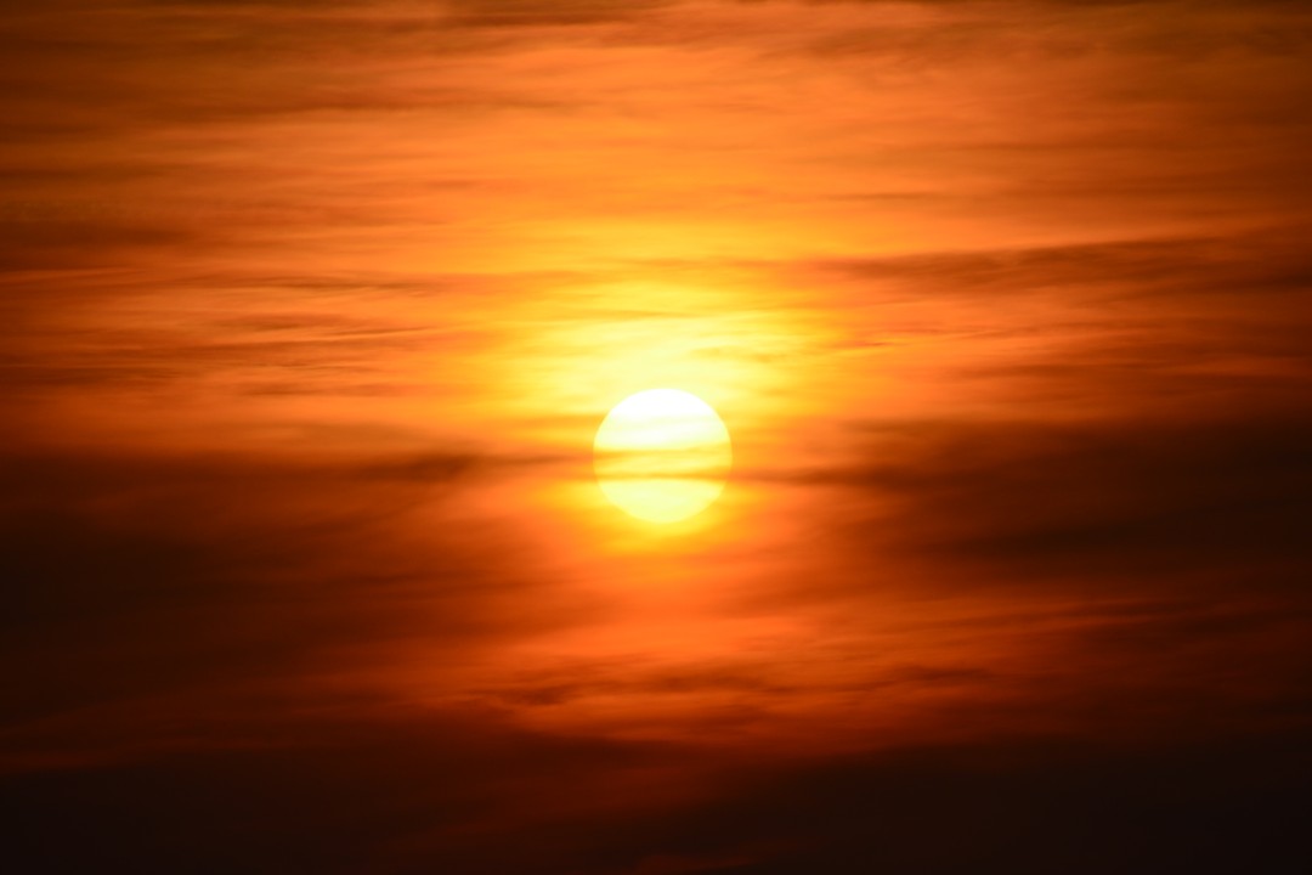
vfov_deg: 3.4
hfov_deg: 5.1
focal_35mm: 405
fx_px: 14759
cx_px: 656
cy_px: 438
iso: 180
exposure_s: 1/4000
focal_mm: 270
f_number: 8
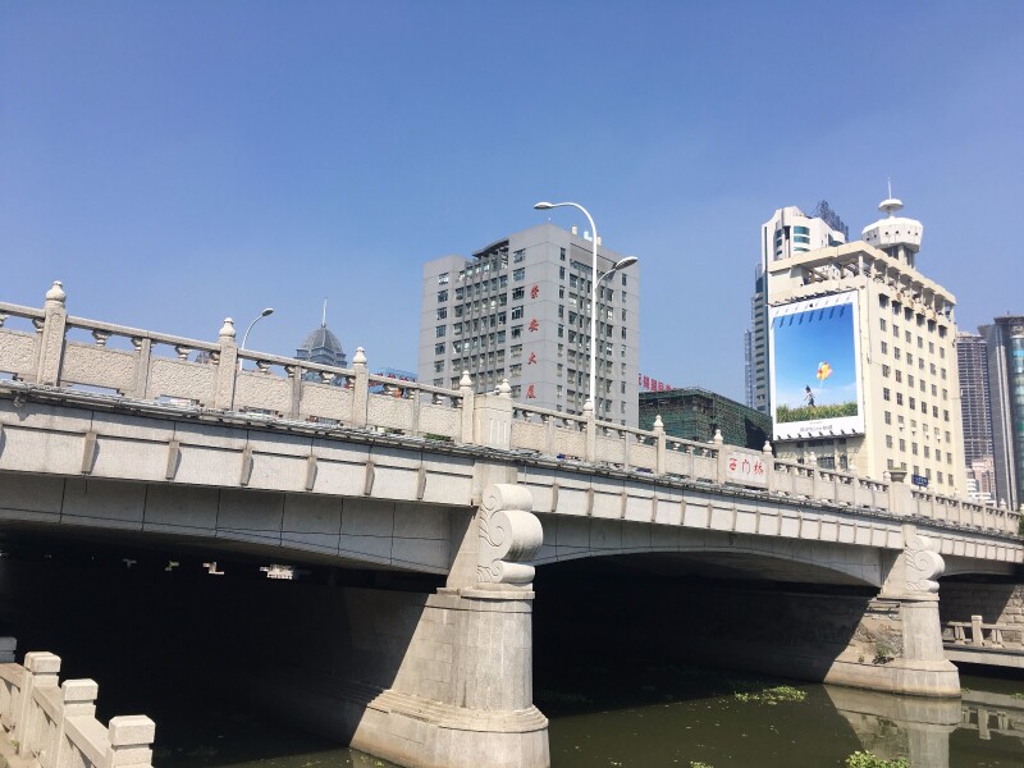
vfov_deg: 48.2
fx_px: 858
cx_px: 512
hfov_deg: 61.7
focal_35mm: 29
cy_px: 384
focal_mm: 4.15
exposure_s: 1/1570
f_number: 2.2
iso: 25
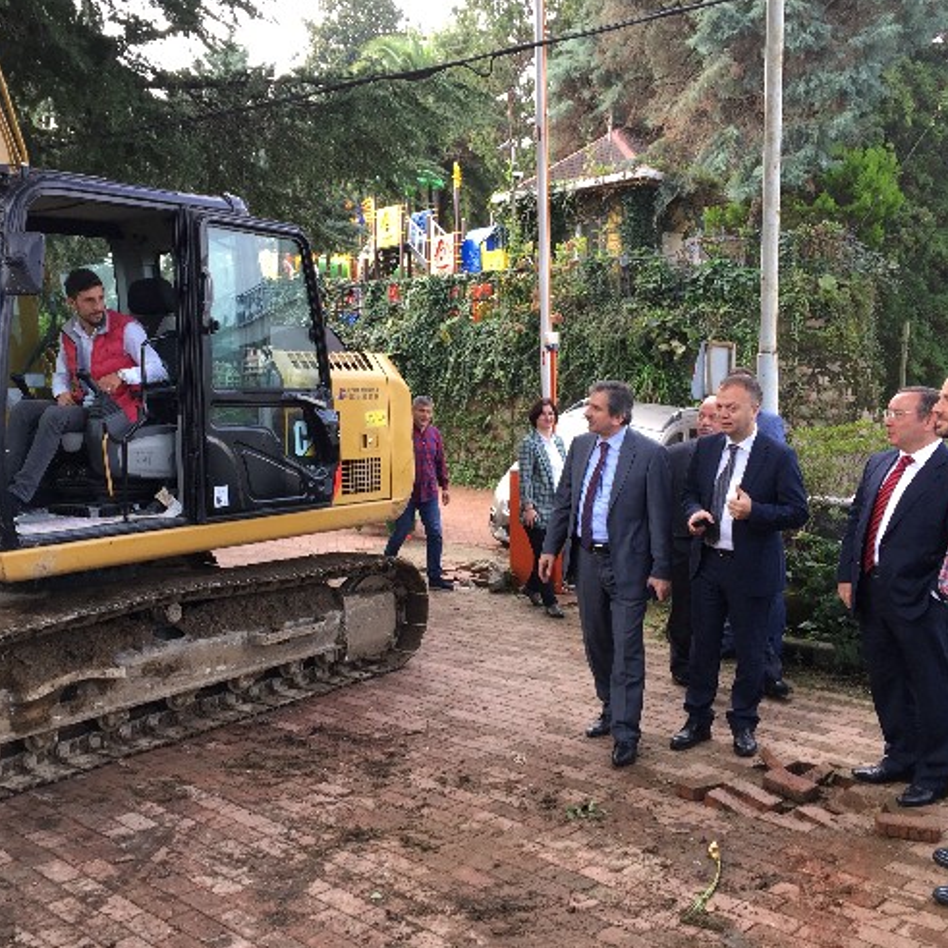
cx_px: 409
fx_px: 1084
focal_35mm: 35
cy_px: 479
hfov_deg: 47.1
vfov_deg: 47.2
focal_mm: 4.15
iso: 32
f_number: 2.2
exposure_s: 1/100
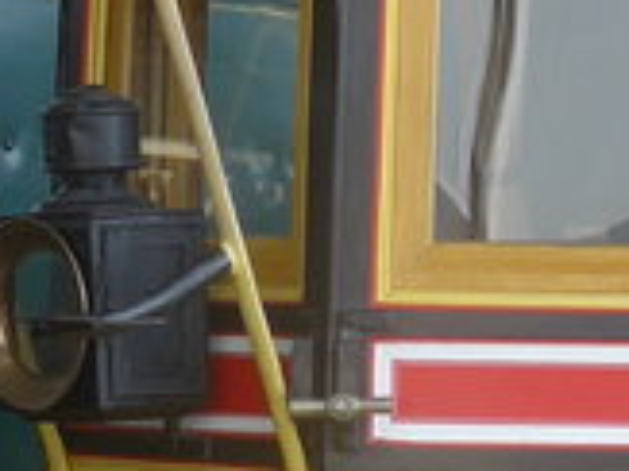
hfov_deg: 9.2
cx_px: 633
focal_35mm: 214
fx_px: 3886
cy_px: 185
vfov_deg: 6.9
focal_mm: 6
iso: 80
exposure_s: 1/125
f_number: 2.8
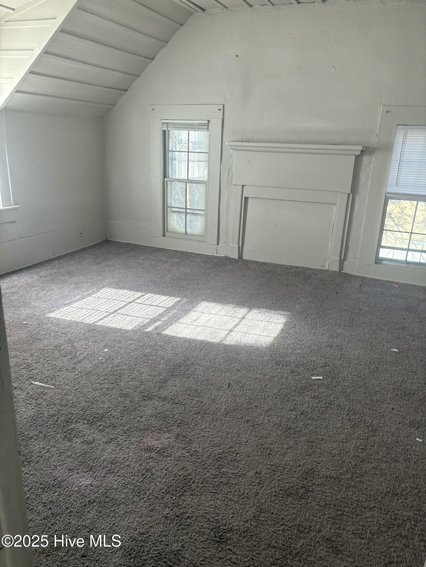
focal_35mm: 26
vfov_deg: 67.3
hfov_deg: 53.1
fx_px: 427
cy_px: 284
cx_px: 213
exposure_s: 1/116
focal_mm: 5.96
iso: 125
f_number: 1.6
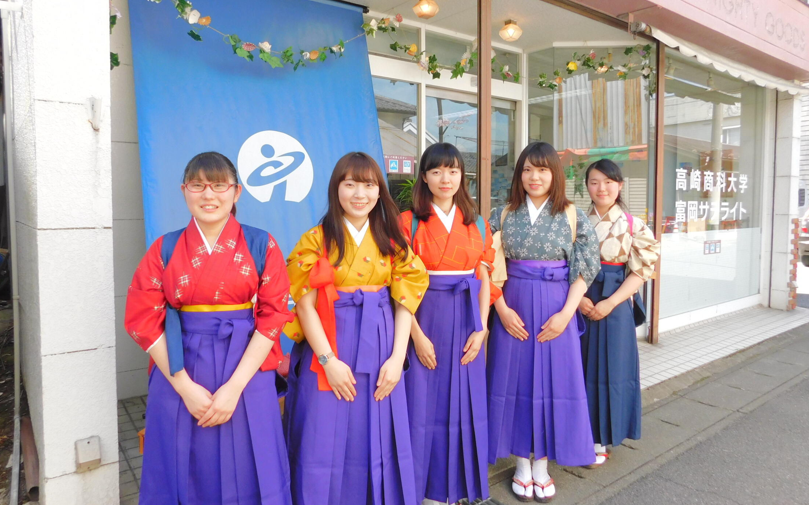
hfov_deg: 72.5
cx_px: 410
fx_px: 551
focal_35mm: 25
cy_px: 231
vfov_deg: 49.2
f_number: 3
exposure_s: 1/250
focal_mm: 4
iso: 125
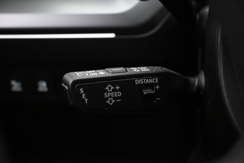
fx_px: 310
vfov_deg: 29.4
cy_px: 82
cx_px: 122
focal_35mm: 46
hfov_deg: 43.0
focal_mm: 30.5
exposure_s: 1/15
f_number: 4.8
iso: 4000
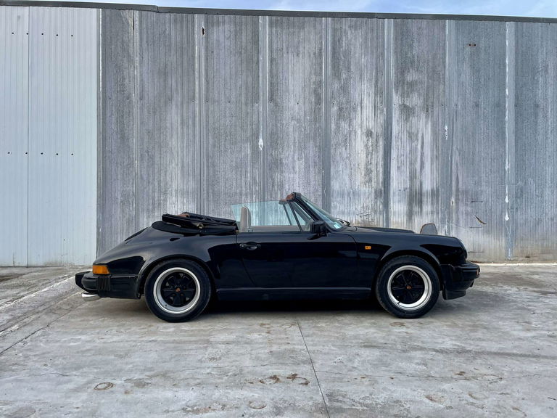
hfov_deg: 67.3
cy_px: 209
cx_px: 278
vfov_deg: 53.1
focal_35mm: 26
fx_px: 418
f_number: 1.6
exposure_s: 1/121
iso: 80
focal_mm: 4.2
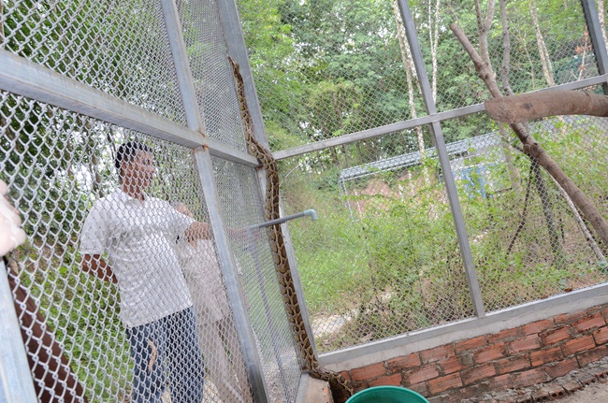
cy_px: 202
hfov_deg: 67.5
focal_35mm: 27
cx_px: 304
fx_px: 455
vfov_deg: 47.8
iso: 1600
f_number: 7.1
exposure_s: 1/250
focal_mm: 18
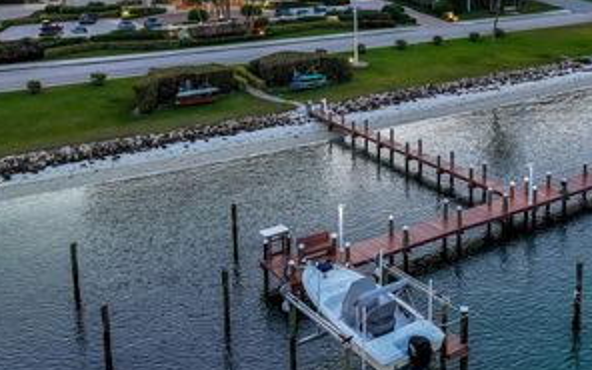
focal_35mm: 43
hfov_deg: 45.5
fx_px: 694
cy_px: 69
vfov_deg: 29.1
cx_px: 392
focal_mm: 12.29
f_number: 2.8
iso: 170
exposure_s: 1/25
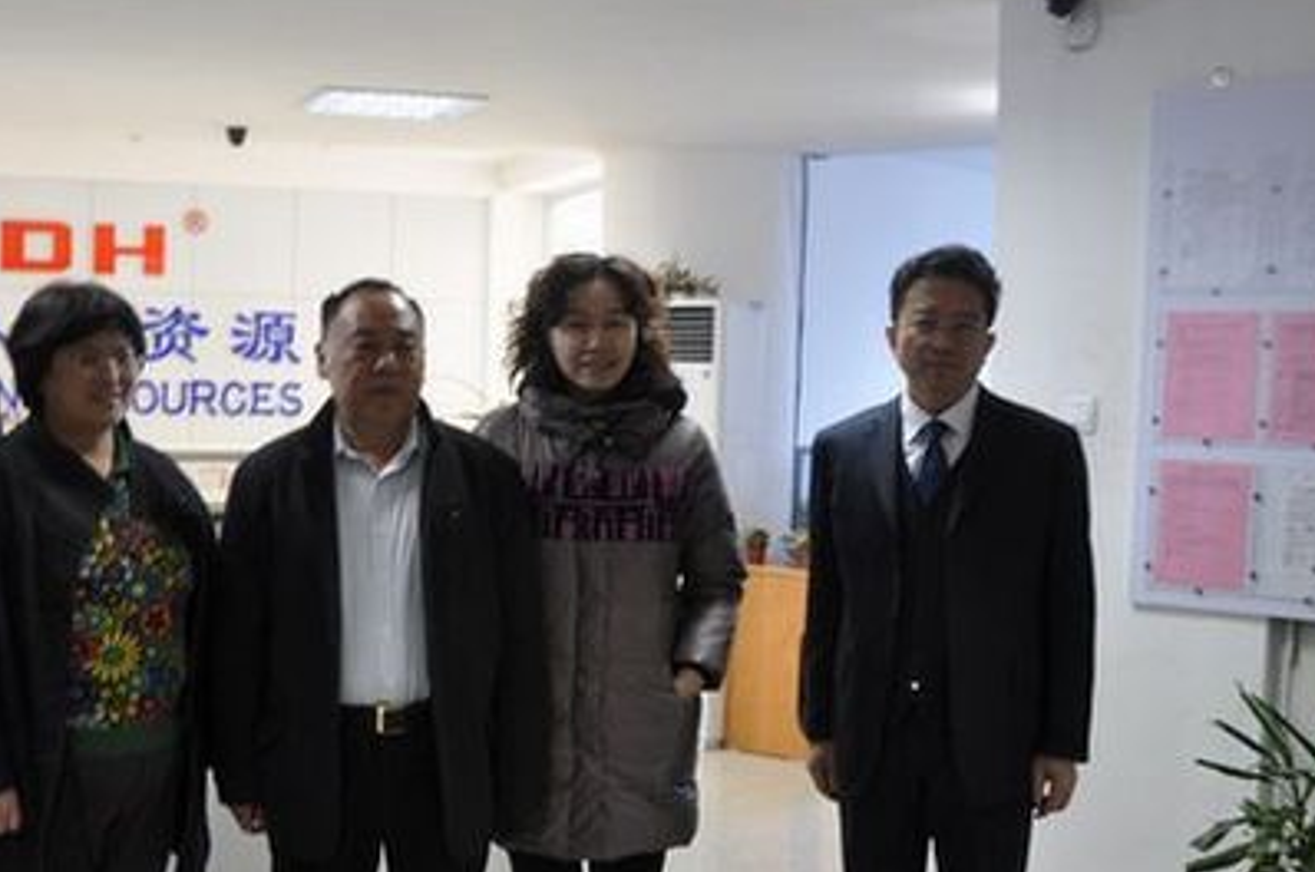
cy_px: 512
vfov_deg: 26.9
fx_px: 1823
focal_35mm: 50
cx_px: 454
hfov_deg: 39.3
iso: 200
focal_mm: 22
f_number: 3.8
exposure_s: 1/6
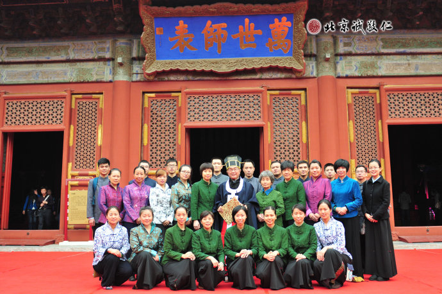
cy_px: 147
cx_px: 221
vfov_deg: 36.8
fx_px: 441
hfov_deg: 53.2
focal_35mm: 36
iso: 500
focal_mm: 24
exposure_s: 1/1000
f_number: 2.8
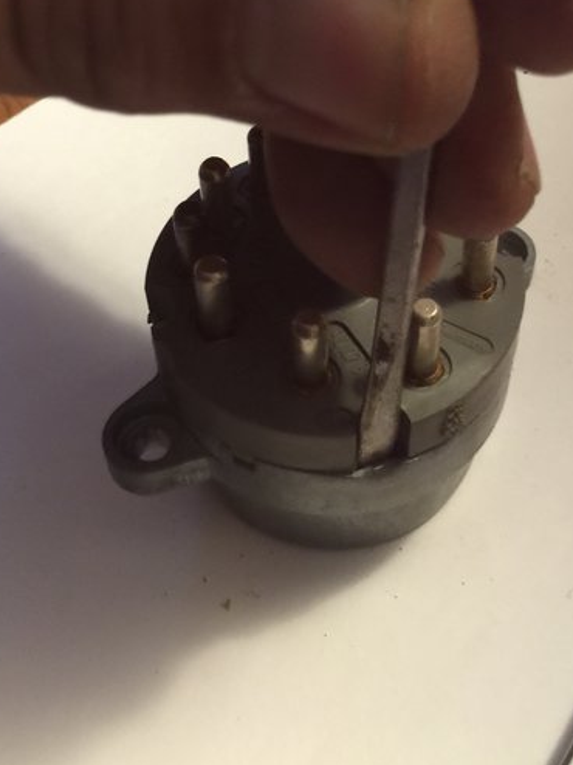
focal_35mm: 47
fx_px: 1038
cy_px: 178
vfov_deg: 39.2
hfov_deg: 30.4
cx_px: 417
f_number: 2.2
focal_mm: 4.15
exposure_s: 1/4
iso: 64
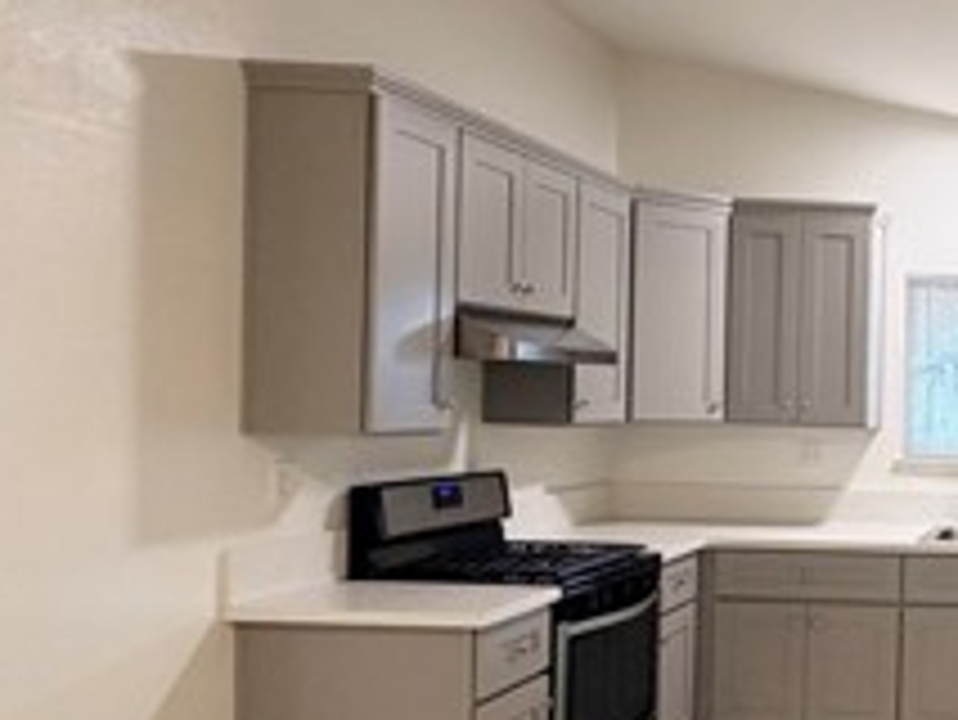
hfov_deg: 35.6
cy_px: 423
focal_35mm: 42
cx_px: 1138
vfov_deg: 34.3
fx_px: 1163
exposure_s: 1/60
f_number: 2.2
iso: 250
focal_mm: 2.22
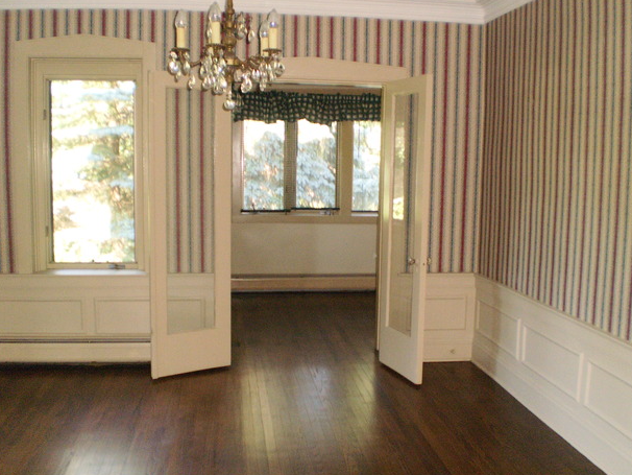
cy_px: 246
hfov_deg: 48.9
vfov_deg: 37.7
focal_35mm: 38
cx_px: 331
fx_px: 694
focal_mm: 6.3
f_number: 3.1
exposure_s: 1/30
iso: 400
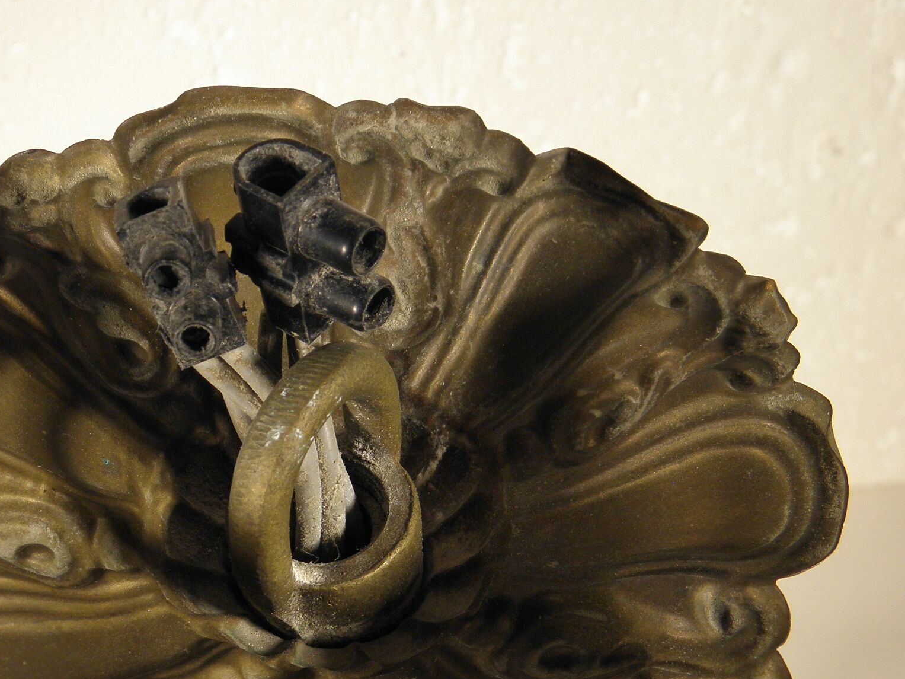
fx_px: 1490
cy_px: 529
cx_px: 327
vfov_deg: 25.3
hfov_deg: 33.6
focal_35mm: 57
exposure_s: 1/30
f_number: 3.7
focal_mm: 6.2
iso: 100
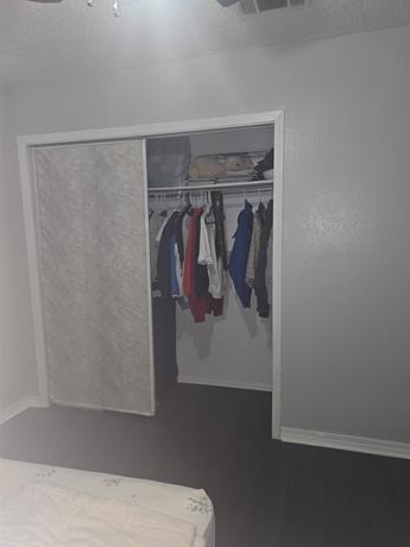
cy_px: 277
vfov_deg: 71.6
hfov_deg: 56.8
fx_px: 379
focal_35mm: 24
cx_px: 213
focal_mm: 5.4
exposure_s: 1/24
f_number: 1.8
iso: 100
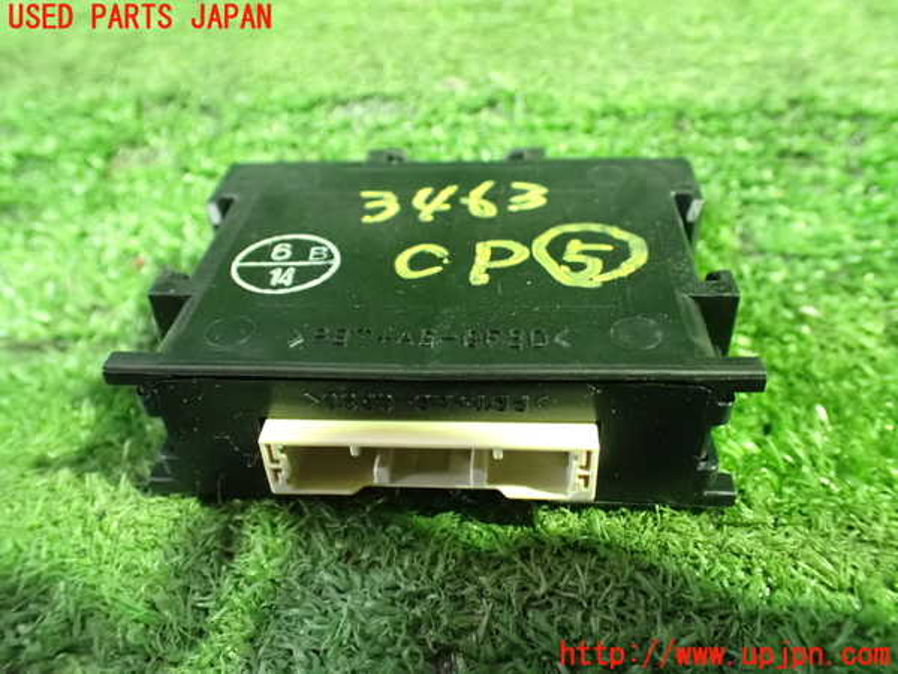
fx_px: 778
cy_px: 337
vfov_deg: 46.8
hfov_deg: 60.0
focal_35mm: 30
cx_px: 449
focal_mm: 5.4
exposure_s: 1/20
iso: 1600
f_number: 2.3
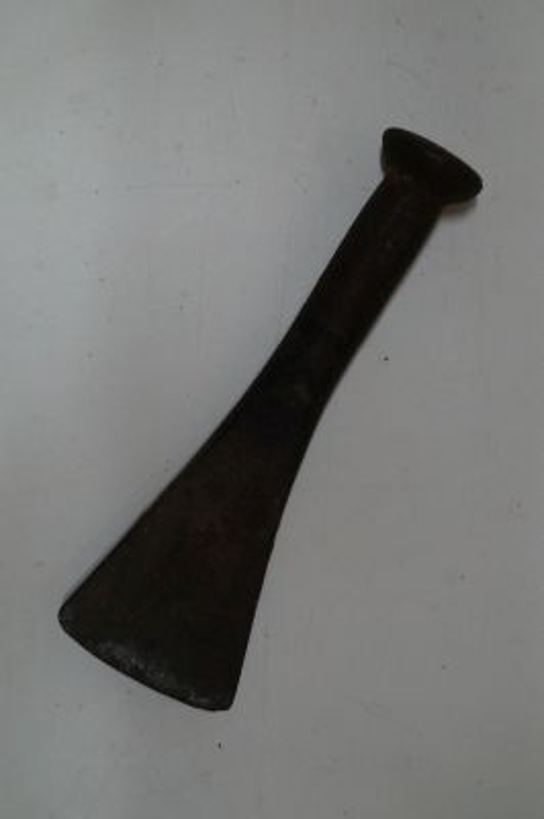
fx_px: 1873
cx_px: 272
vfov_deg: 24.6
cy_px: 410
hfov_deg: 16.5
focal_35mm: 82
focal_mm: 55
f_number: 5.6
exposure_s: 1/100
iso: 2500
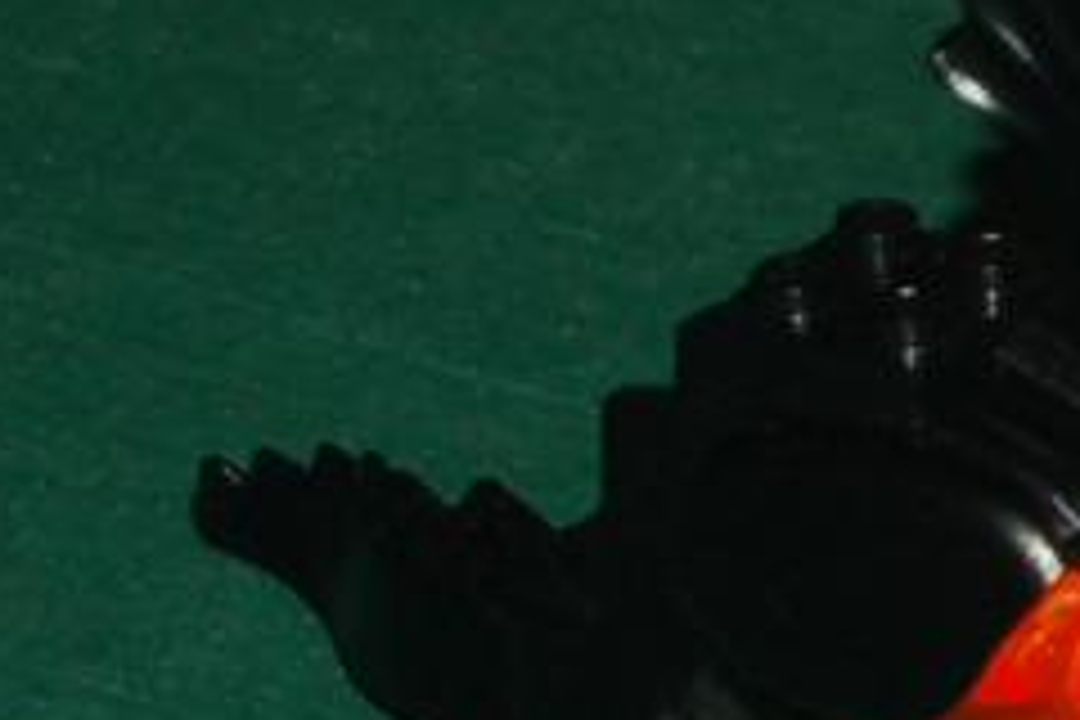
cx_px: 1845
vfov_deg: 2.7
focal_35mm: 517
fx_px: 15513
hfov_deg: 4.0
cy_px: 648
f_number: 5.6
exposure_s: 1/60
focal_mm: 55
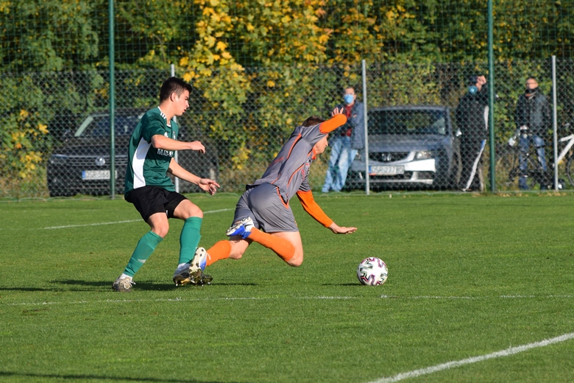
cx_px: 287
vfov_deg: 4.6
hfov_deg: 6.9
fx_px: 4783
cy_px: 192
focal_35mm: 300
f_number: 6.3
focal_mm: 200
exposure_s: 1/1600
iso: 400
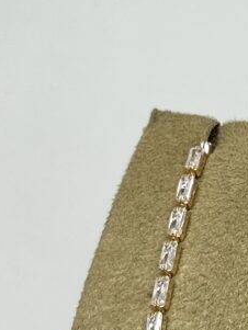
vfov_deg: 24.4
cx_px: 309
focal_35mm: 69
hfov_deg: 19.8
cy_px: 434
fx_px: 659
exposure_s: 1/100
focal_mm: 5.7
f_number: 1.5
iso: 80
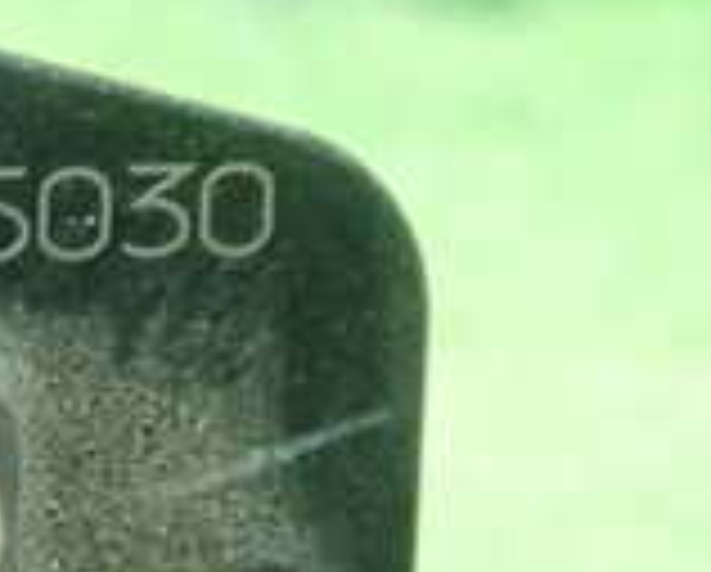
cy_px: 640
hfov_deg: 15.3
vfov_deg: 13.6
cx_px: -500
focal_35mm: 111
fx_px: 2340
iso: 800
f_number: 2.3
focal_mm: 5.5
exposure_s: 1/50
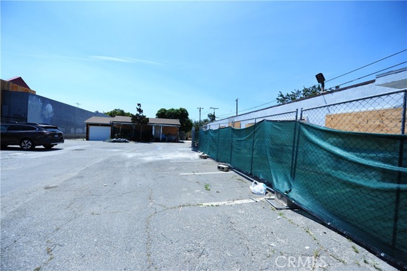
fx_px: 158
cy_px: 136
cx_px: 204
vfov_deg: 81.1
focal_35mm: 14
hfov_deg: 104.3
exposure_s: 1/3200
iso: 320
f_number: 4
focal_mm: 14
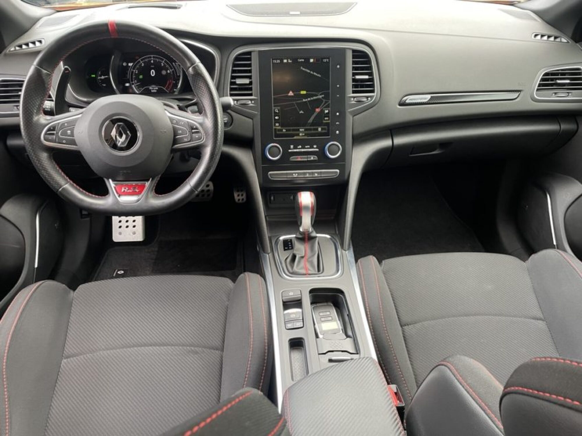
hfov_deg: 67.3
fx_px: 437
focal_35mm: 26
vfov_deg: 53.0
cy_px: 218
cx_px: 291
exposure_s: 1/60
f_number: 1.6
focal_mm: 4.2
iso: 250
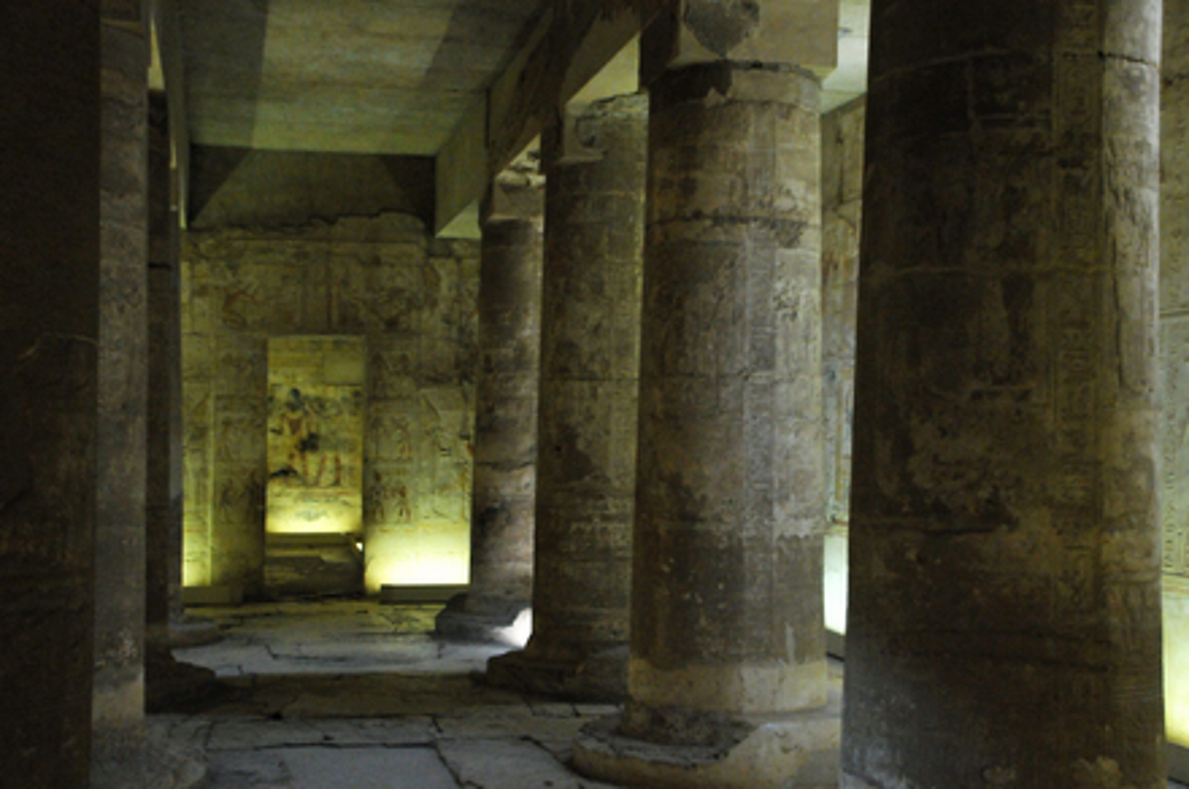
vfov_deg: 28.0
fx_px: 1583
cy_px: 394
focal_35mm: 48
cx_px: 594
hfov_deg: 41.2
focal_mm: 32
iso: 2000
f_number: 4
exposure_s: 1/60
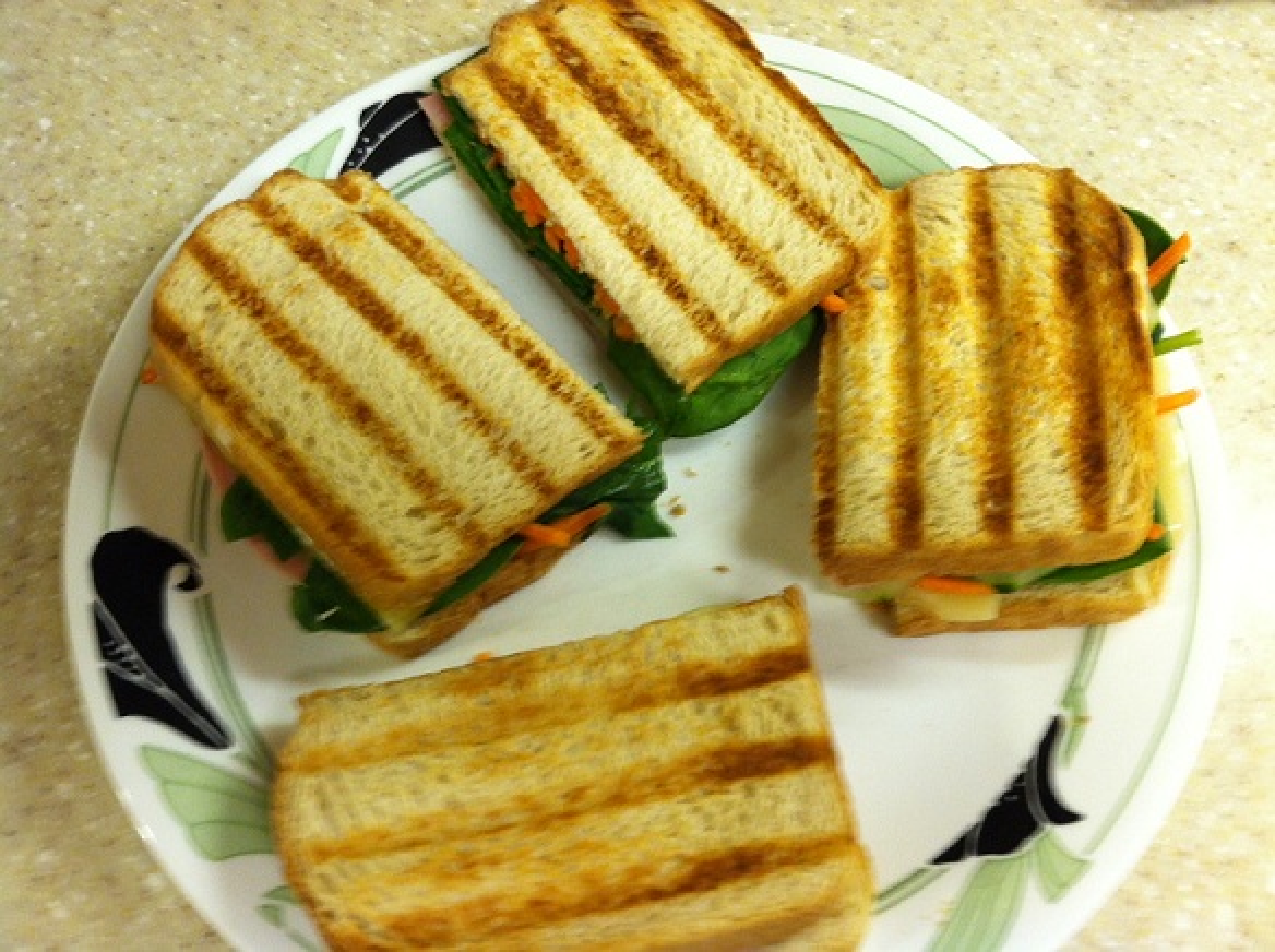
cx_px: 638
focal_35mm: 35
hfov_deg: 52.7
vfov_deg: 40.6
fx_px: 1287
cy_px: 476
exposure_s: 1/15
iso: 125
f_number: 2.8
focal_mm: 3.85
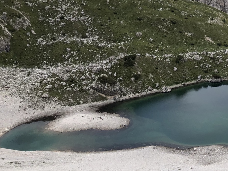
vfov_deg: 22.7
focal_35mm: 63
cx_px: 228
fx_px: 415
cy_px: 14
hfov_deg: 28.8
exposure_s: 1/1779
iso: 20
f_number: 1.8
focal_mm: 3.99
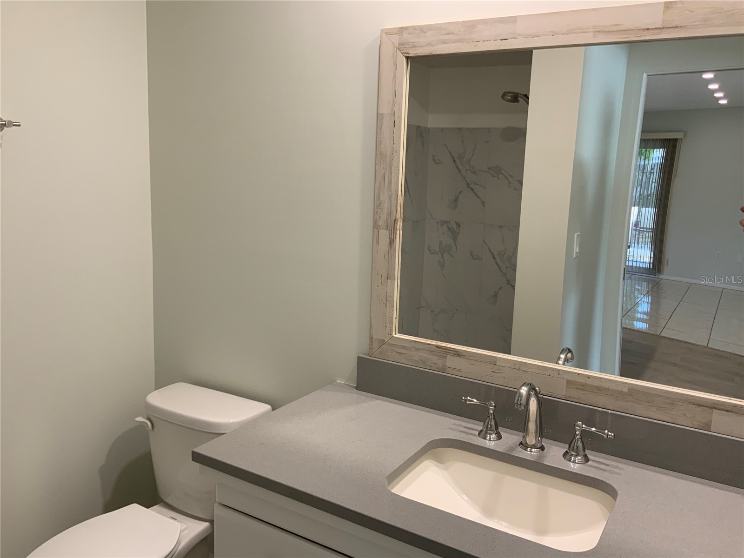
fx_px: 623
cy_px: 279
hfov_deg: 61.7
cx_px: 372
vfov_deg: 48.2
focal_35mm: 29
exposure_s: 1/60
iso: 64
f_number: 1.8
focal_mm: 3
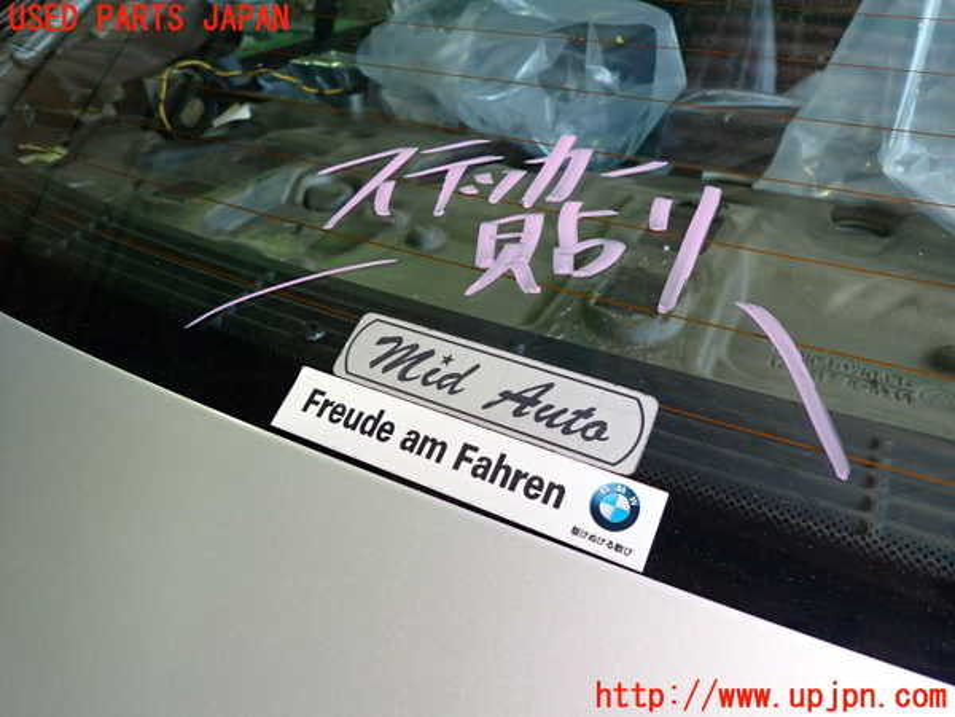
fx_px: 690
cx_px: 478
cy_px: 358
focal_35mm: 25
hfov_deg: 69.4
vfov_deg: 54.9
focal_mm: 4.5
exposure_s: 1/80
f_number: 2
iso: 250
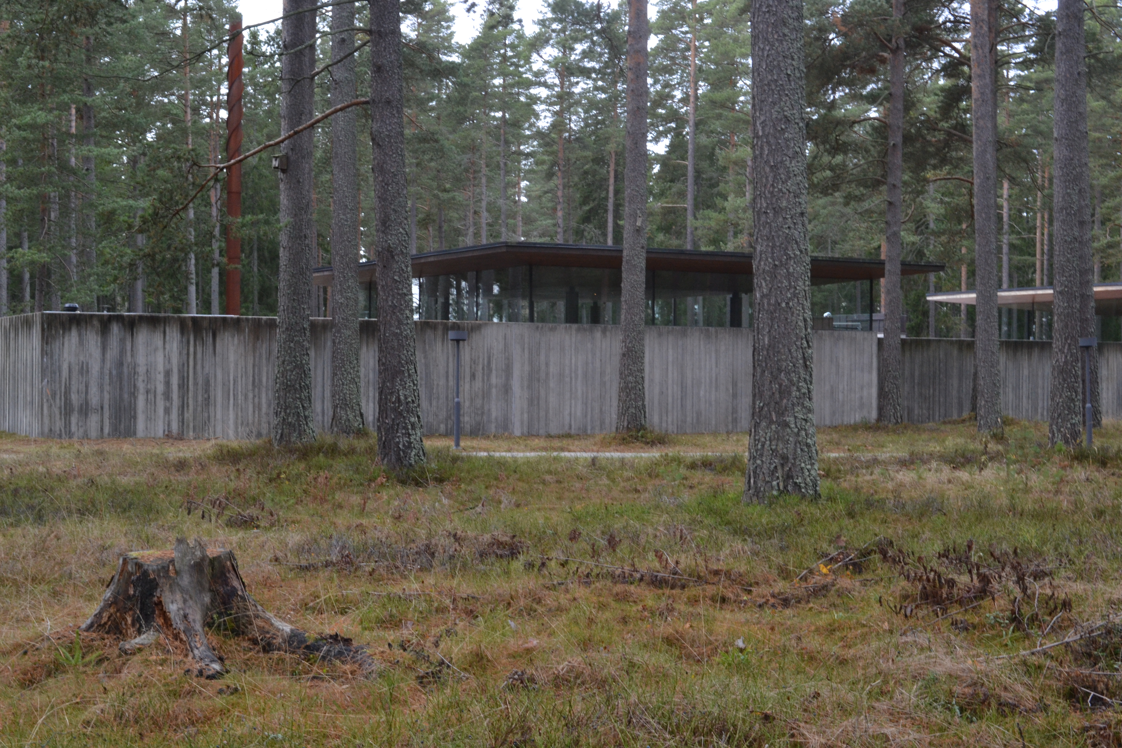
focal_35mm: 51
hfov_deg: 38.9
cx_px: 561
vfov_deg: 26.5
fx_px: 1589
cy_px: 374
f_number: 13
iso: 800
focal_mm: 34
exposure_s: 1/25
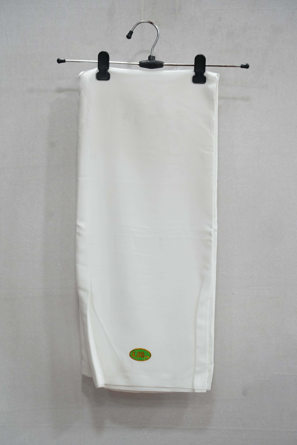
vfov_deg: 19.5
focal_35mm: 105
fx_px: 1299
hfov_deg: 13.0
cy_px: 222
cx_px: 148
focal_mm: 105
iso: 1000
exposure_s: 1/60
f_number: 5.6
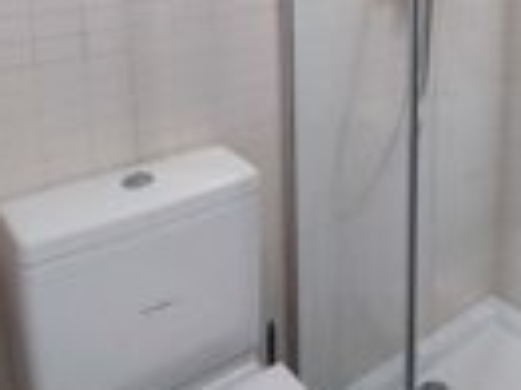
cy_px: -4
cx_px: 439
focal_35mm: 44
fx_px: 662
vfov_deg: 30.4
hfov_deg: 40.6
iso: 404
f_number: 2.2
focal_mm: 1.65
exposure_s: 1/40
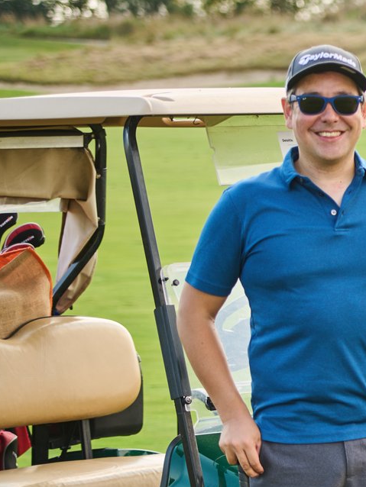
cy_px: 394
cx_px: 765
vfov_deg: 9.1
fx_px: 3043
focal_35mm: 216
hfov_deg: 6.6
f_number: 2.8
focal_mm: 70
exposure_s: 1/200
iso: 64
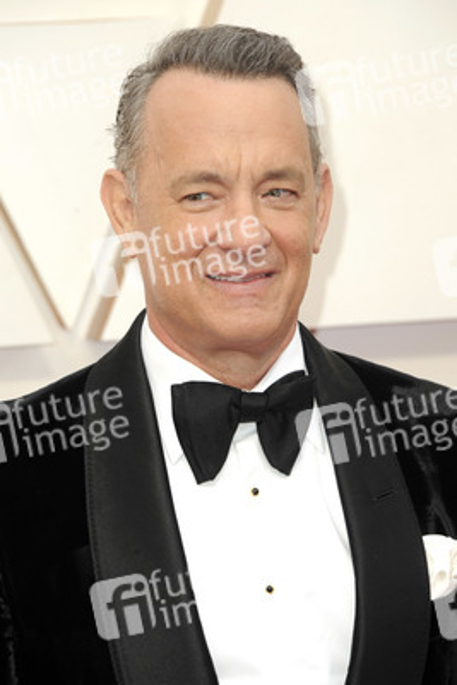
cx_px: 228
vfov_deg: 6.9
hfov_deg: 4.6
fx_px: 5707
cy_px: 342
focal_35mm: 300
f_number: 7.1
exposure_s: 1/250
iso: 1250
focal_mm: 300
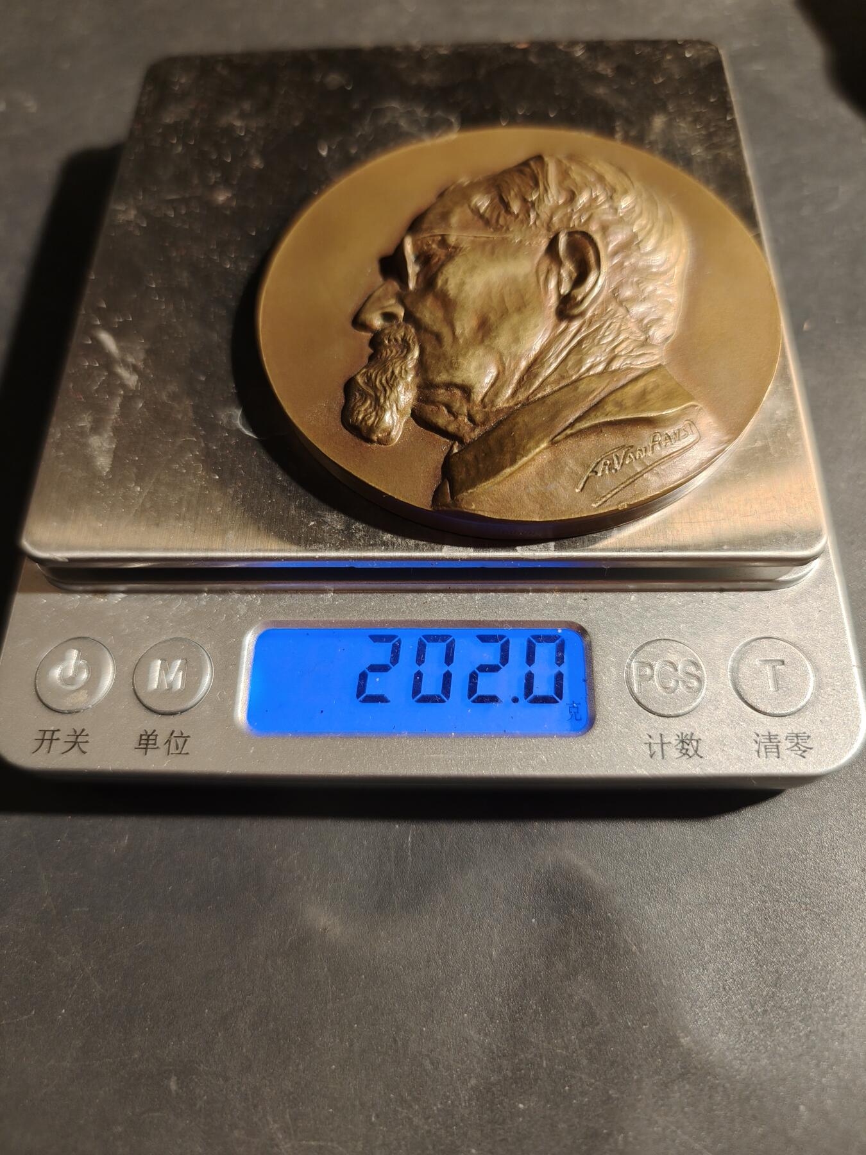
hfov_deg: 58.9
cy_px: 578
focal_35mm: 23
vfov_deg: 73.9
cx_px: 433
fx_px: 767
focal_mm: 6.06
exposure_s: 1/100
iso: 200
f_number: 1.6
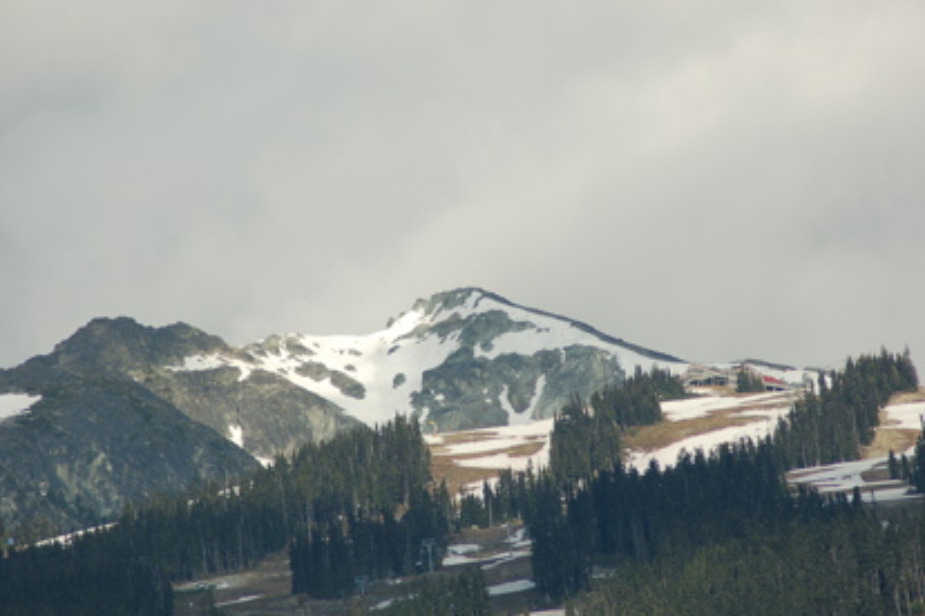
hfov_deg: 5.3
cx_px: 461
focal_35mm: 390
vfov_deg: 3.5
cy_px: 298
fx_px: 10020
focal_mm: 240
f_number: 6.3
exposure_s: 1/640
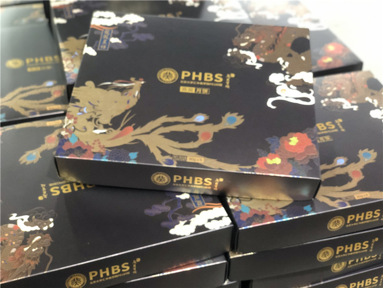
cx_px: 192
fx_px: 575
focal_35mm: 52
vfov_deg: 28.0
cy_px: 144
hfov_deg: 36.8
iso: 250
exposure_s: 1/8
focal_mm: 6
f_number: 2.4
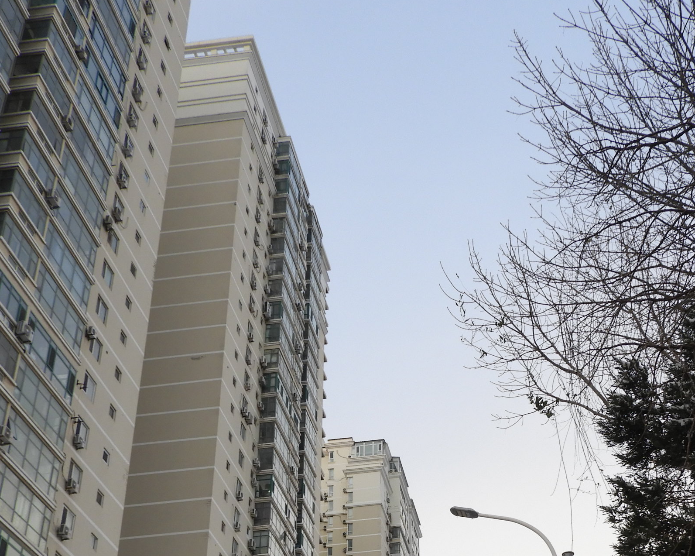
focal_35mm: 48
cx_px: 479
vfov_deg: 29.8
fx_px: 987
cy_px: 525
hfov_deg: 38.2
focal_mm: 4.3
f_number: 3.3
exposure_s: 1/250
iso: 100
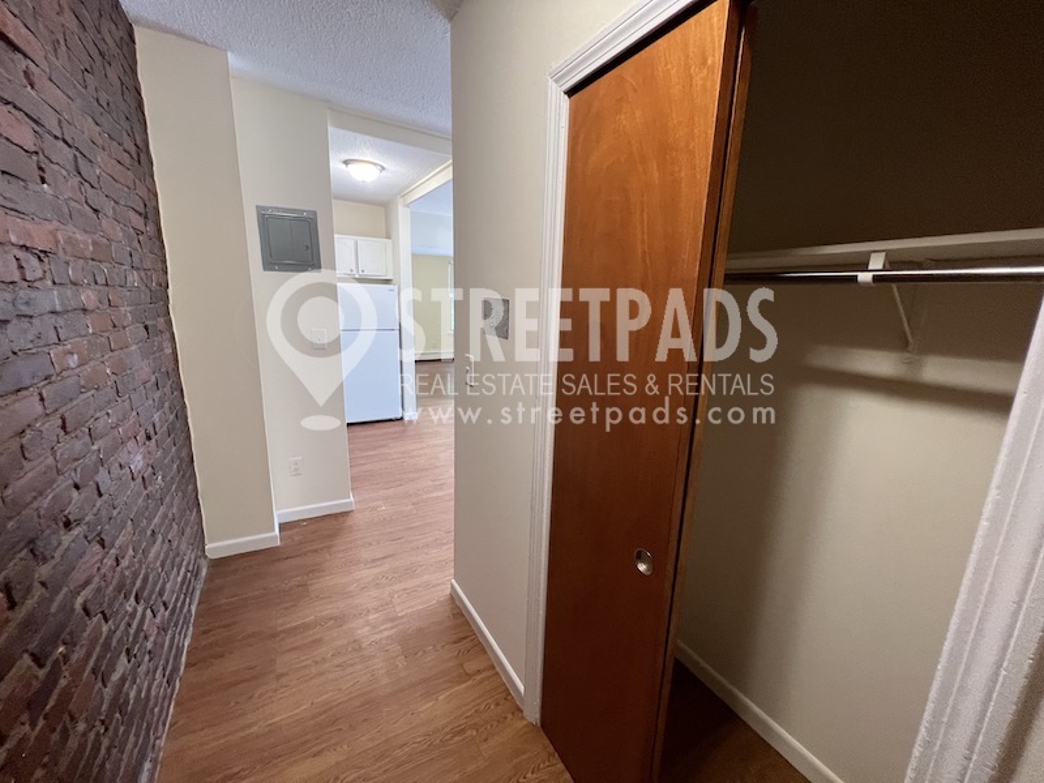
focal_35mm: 13
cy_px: 392
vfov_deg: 89.9
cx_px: 522
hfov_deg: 106.2
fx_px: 392
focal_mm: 1.57
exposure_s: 1/60
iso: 400
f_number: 1.8
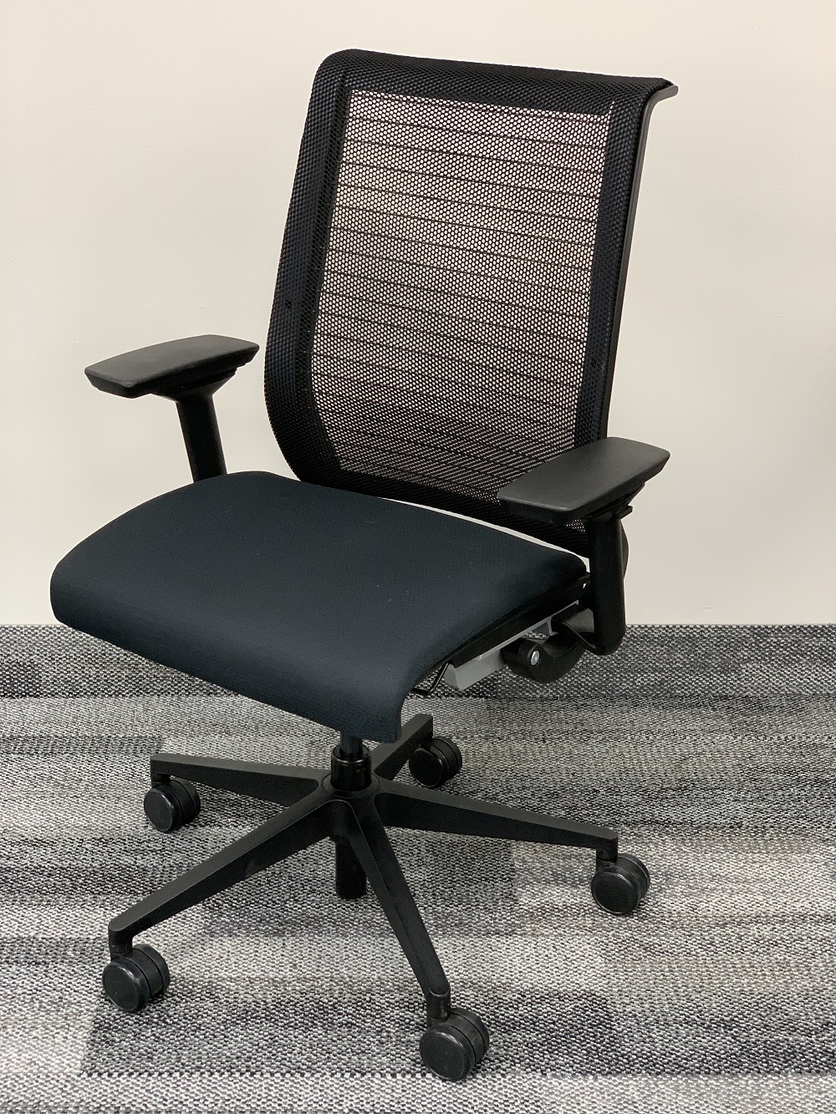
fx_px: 1674
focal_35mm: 52
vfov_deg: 36.8
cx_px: 418
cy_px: 557
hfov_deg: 28.0
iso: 160
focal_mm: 6
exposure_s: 1/60
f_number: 2.4
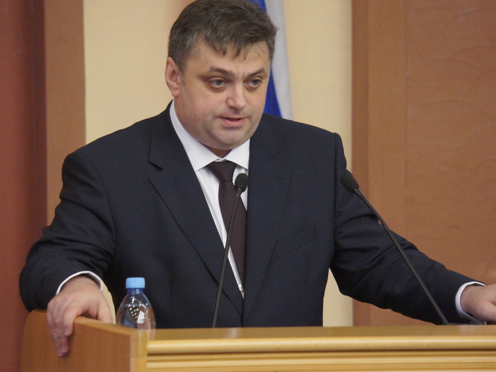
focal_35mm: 213
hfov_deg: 9.3
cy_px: 178
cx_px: 235
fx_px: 3046
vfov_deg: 7.0
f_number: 5.6
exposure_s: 1/80
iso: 3200
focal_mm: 123
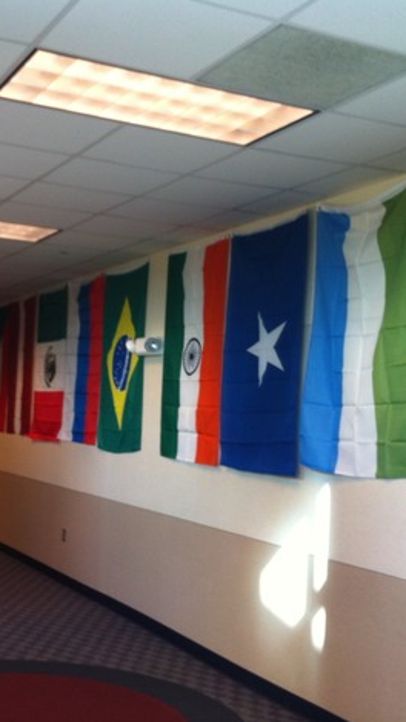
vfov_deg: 39.9
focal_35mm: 52
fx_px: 995
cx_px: 146
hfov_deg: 23.0
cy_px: 363
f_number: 2.8
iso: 80
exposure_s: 1/30
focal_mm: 3.85
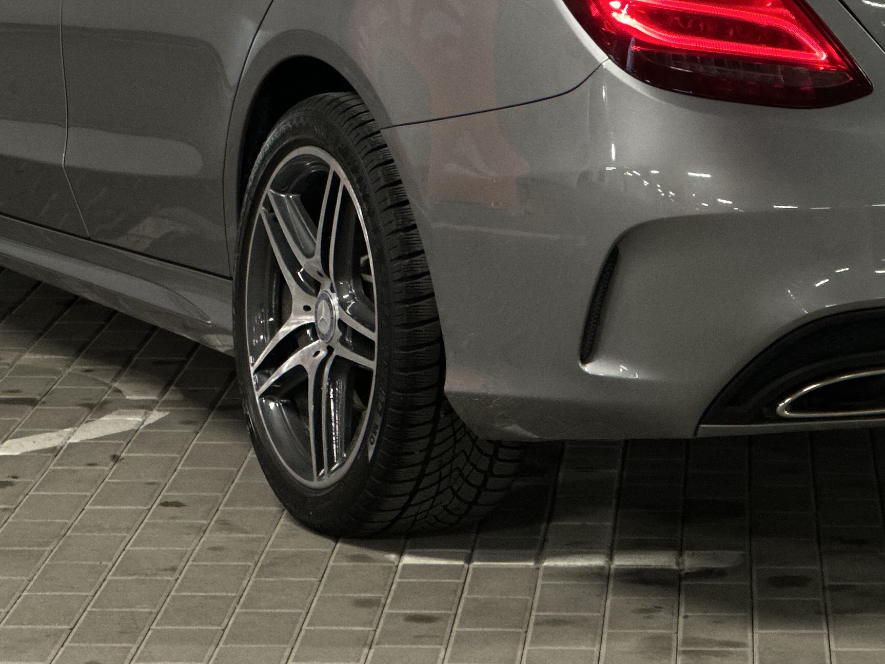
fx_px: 4602
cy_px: 99
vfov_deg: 8.2
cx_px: 669
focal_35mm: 180
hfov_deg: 11.0
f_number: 2.8
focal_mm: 9
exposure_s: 1/25
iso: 320
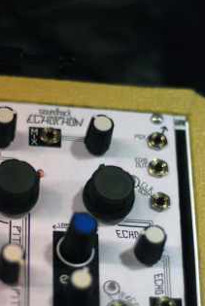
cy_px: 223
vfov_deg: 17.1
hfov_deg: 11.5
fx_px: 1013
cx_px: 51
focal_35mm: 119
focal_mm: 50
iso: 400
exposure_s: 1/400
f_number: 1.8
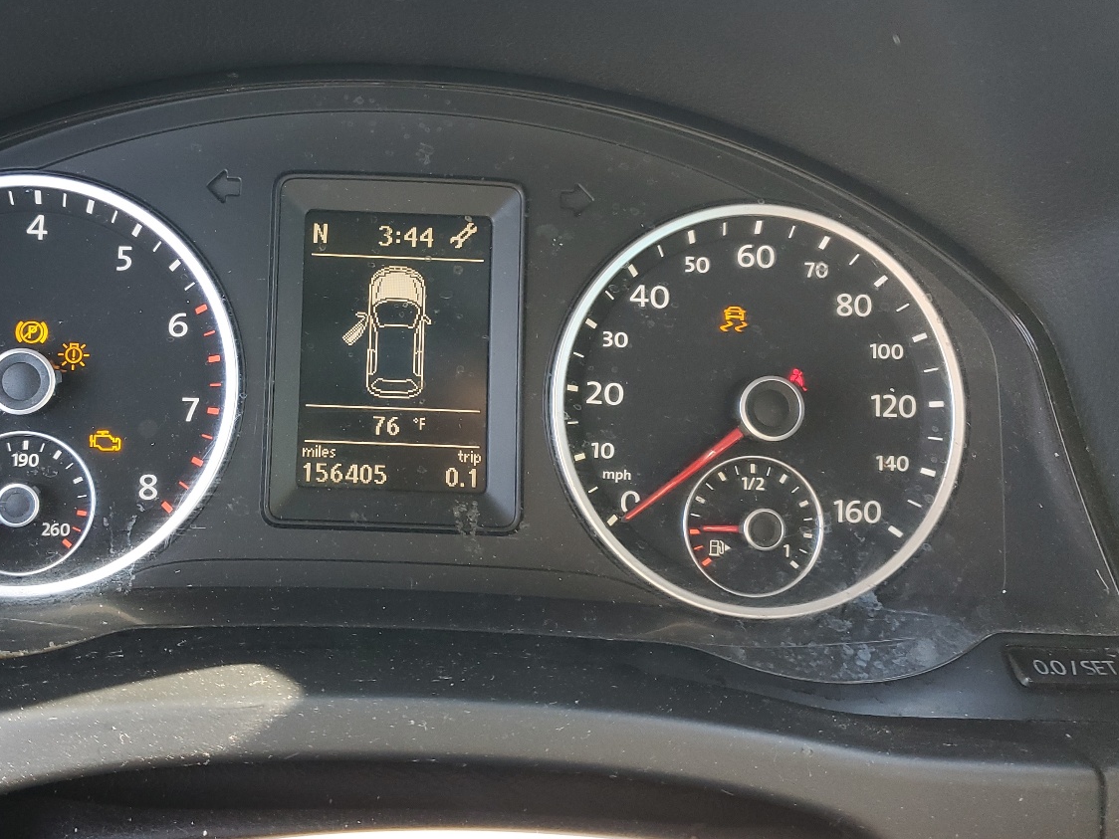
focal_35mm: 37
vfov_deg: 38.4
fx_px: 1196
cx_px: 358
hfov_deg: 49.1
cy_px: 307
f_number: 1.5
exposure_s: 1/120
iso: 78
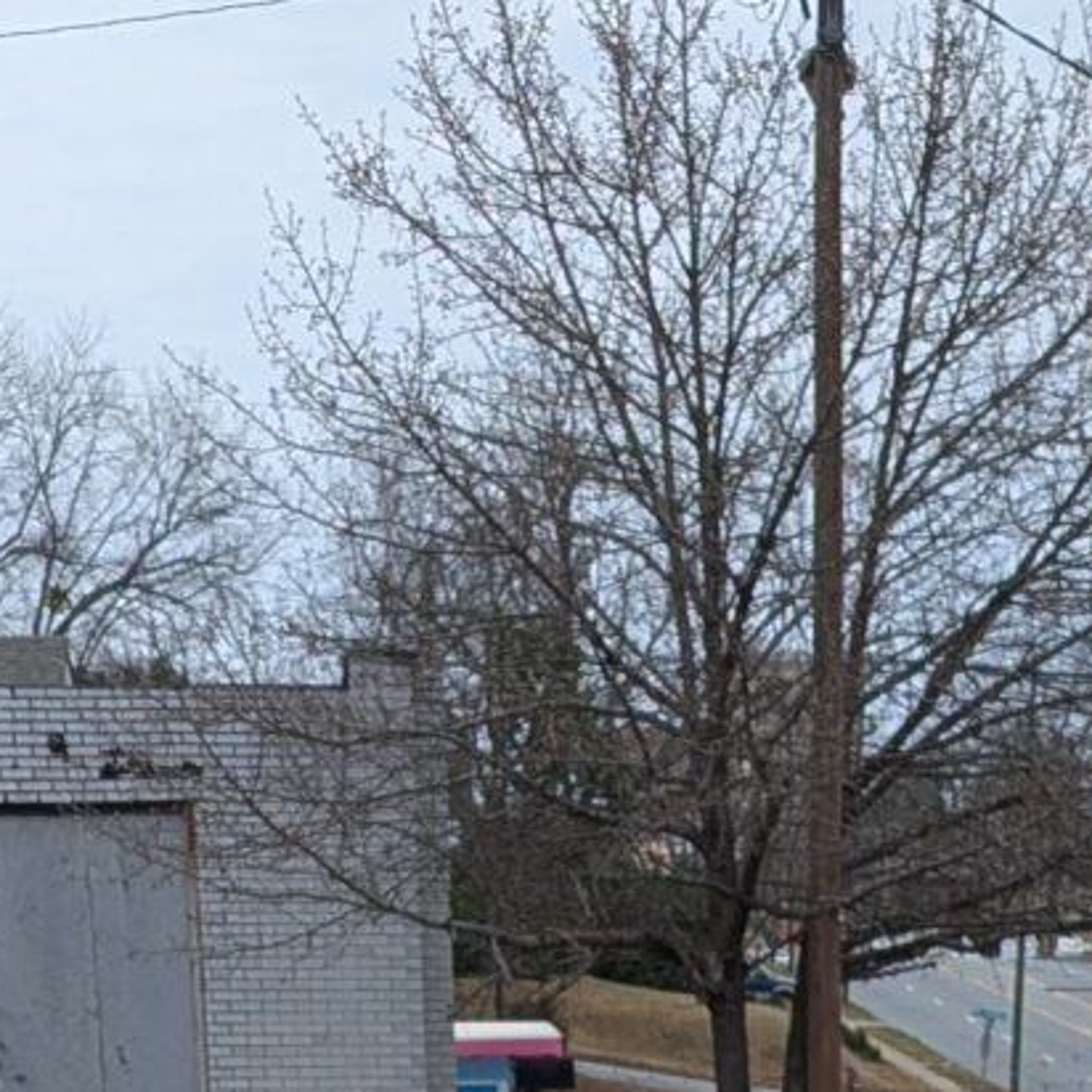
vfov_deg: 10.8
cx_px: 928
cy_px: 2796
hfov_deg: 13.1
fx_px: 4711
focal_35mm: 132
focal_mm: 6.9
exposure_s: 1/684
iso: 21
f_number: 1.68
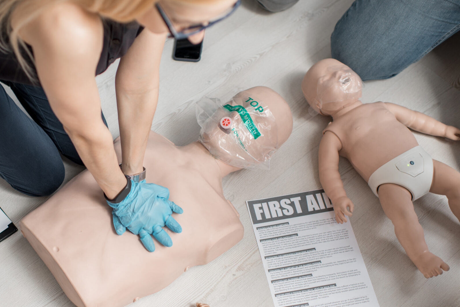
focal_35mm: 56
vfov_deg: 24.2
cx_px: 141
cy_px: 181
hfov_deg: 35.2
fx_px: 716
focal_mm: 35
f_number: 2.5
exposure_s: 1/160
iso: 250
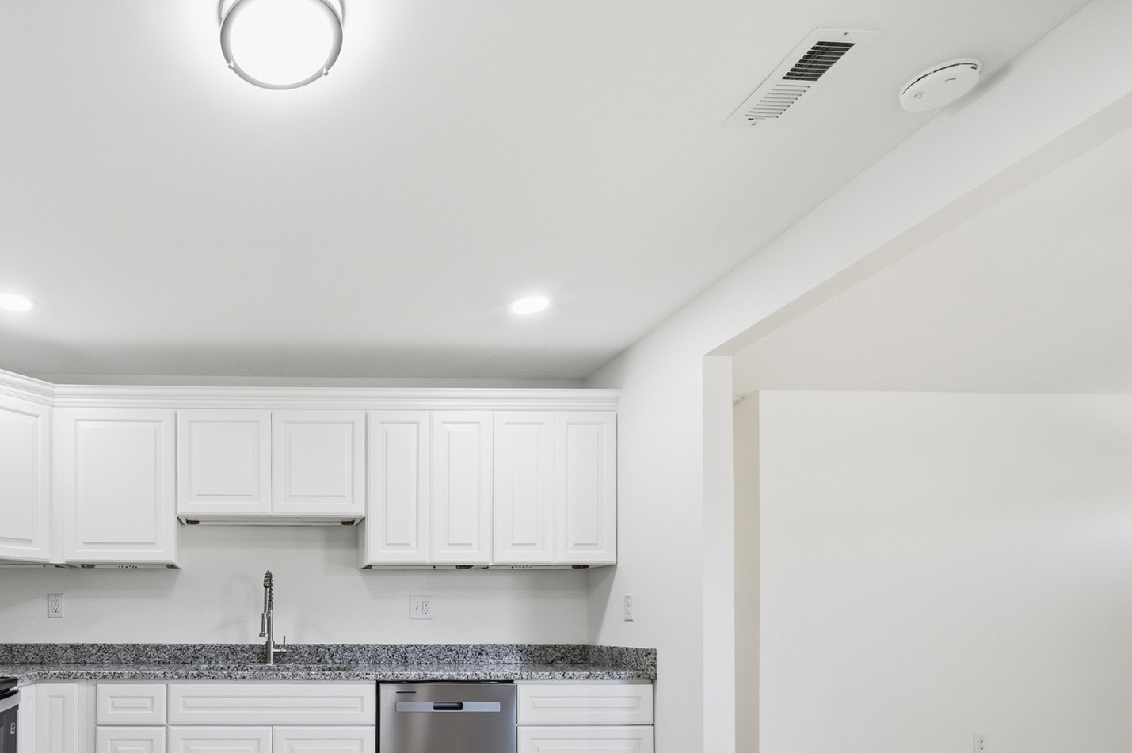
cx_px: 275
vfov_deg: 54.7
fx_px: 660
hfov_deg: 75.0
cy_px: 619
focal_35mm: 21
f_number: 8
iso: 250
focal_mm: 12
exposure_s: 1/80
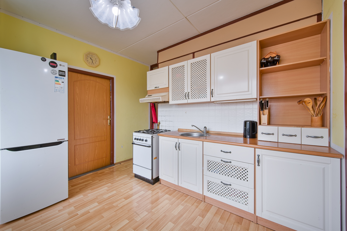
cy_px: 116
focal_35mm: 14
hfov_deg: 104.3
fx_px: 135
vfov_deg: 81.1
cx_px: 174
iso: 100
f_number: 11
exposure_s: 1/1.3
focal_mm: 14
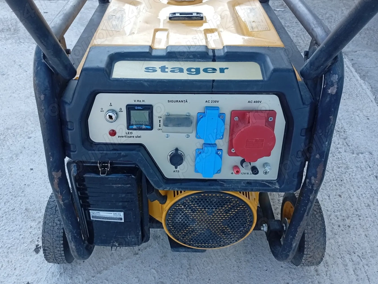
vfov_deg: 44.2
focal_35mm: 32
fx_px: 350
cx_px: 169
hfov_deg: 56.6
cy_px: 147
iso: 75
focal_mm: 3.98
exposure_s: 1/100
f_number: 1.8
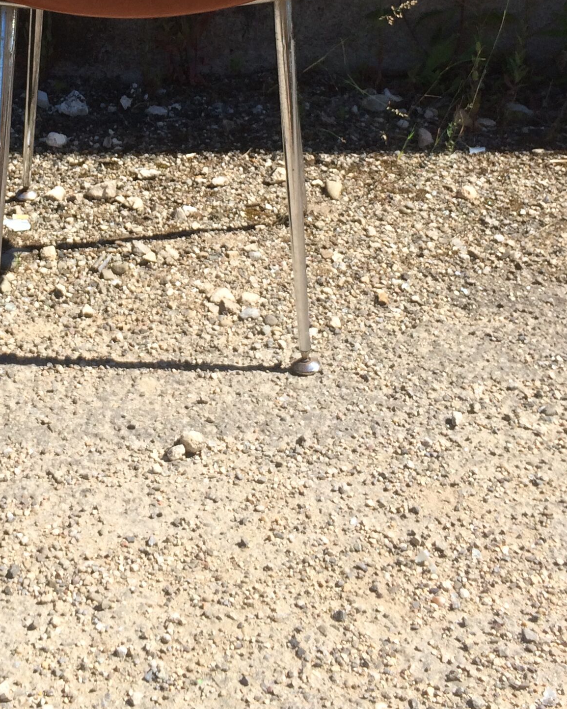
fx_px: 1343
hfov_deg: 23.5
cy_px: 3
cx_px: 112
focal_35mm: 64
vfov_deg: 27.9
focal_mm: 4.15
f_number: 2.2
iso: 32
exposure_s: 1/1325
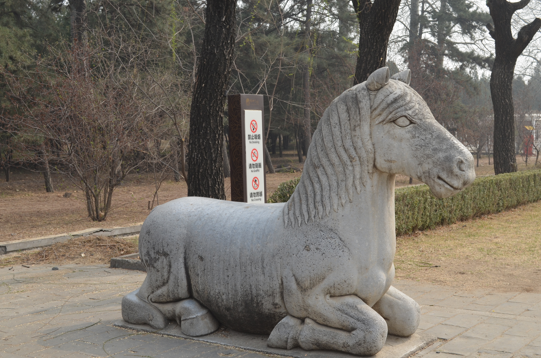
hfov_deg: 35.7
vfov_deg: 24.1
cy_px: 194
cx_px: 256
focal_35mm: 56
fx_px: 840
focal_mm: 32
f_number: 8
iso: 160
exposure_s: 1/250
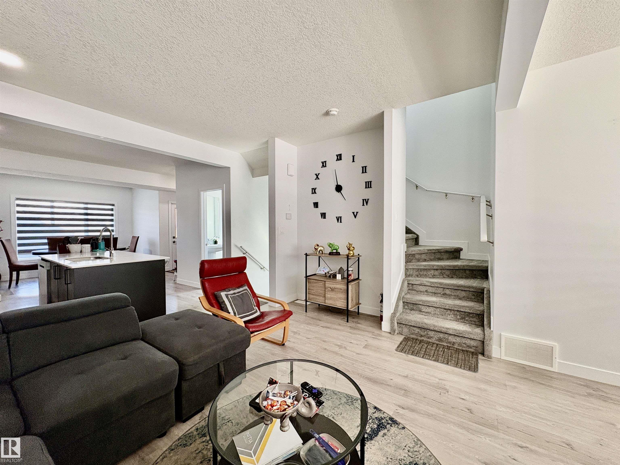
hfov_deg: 102.1
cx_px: 310
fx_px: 251
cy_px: 232
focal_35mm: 14
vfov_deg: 85.7
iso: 200
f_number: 2.2
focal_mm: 2.22
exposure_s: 1/120
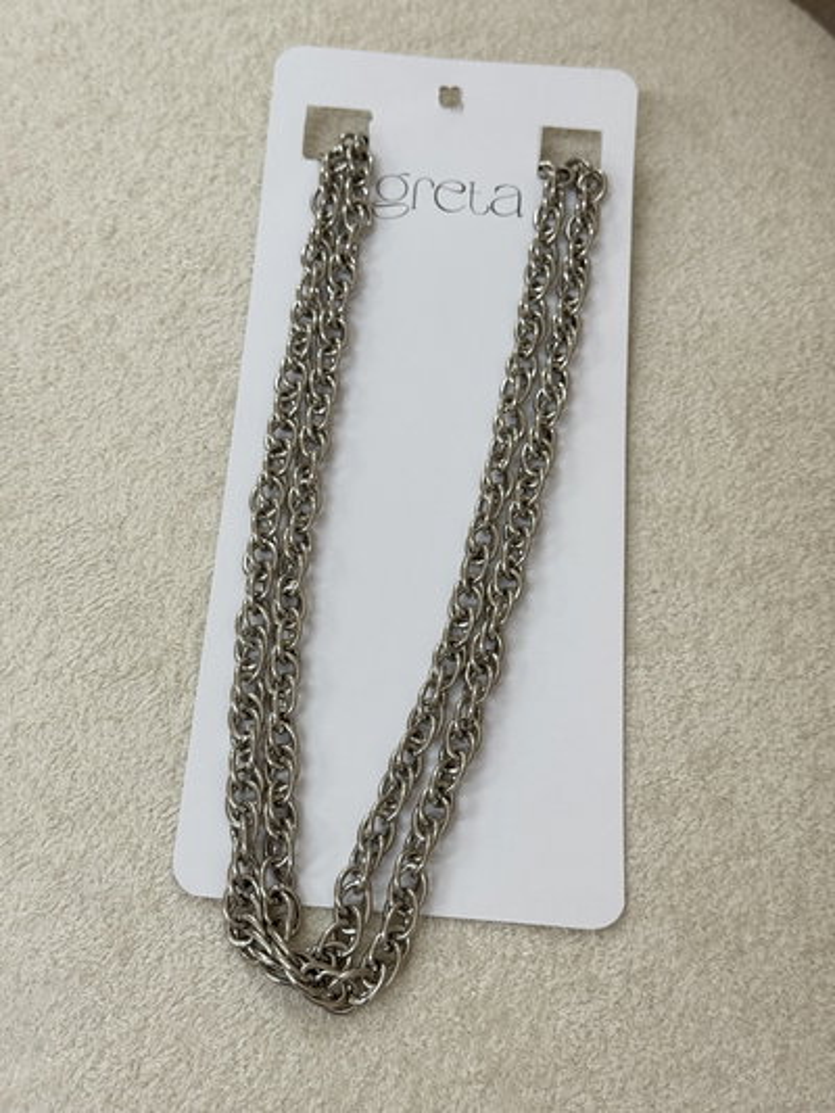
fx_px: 1543
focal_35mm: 48
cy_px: 556
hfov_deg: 30.3
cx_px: 418
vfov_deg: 39.6
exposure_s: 1/50
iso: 125
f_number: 1.78
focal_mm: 6.76
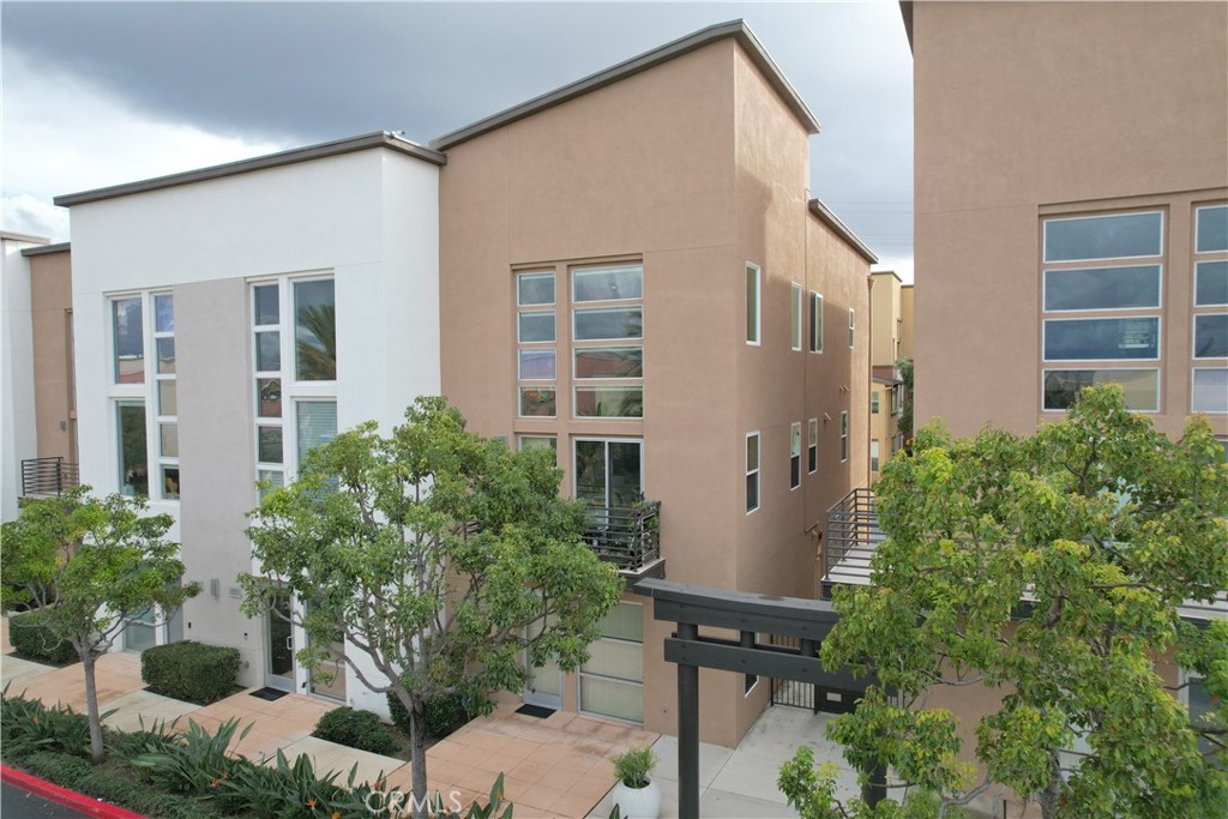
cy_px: 410
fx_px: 750
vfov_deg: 57.2
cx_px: 614
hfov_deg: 78.6
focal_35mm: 22
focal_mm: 8.38
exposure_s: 1/800
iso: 120
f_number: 2.8
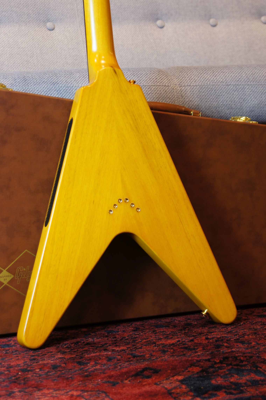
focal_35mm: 90
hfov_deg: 15.2
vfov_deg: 22.6
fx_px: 1000
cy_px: 200
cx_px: 133
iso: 100
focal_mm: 60
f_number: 4.5
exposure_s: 1/5
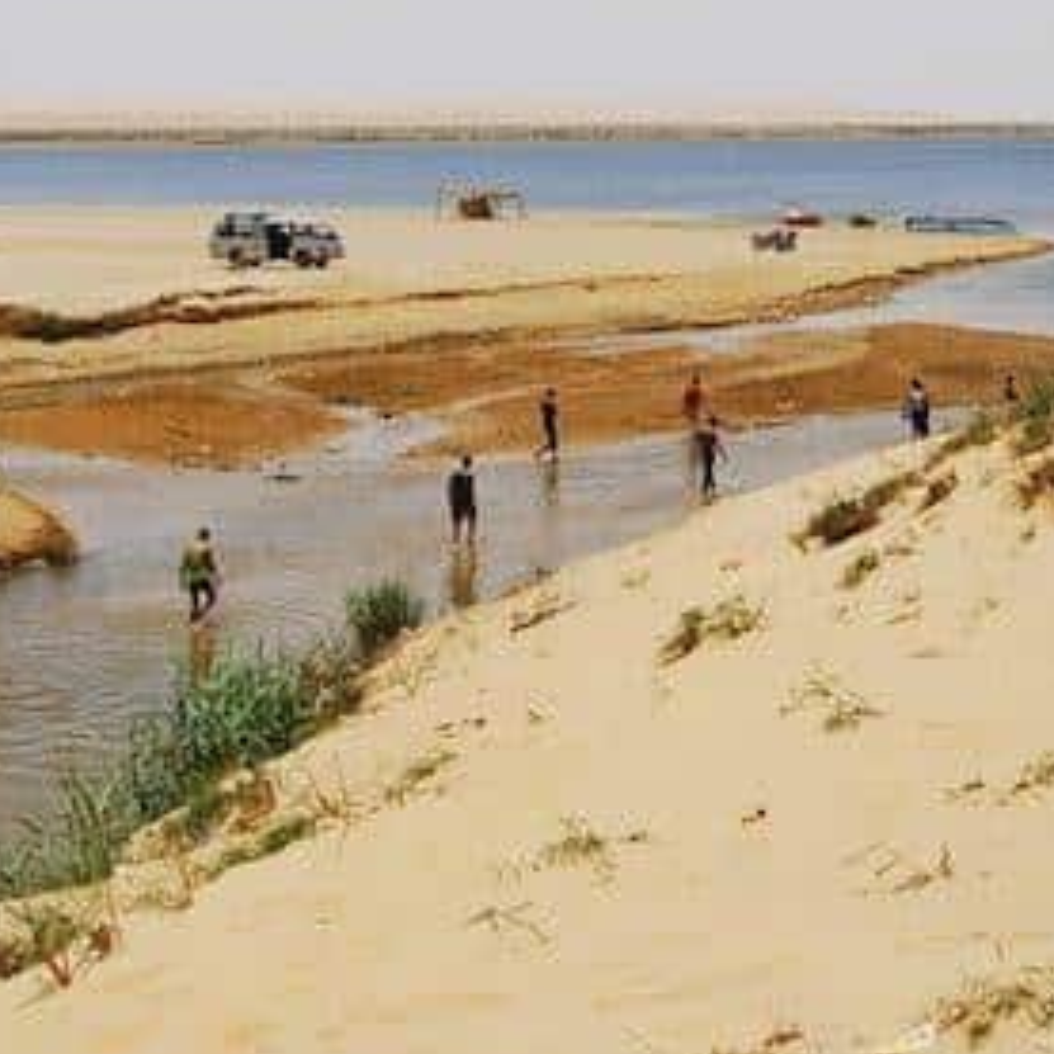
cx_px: 529
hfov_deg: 21.4
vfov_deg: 21.1
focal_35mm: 81
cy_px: 186
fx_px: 2790
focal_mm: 22
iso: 100
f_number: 9
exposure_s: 1/320
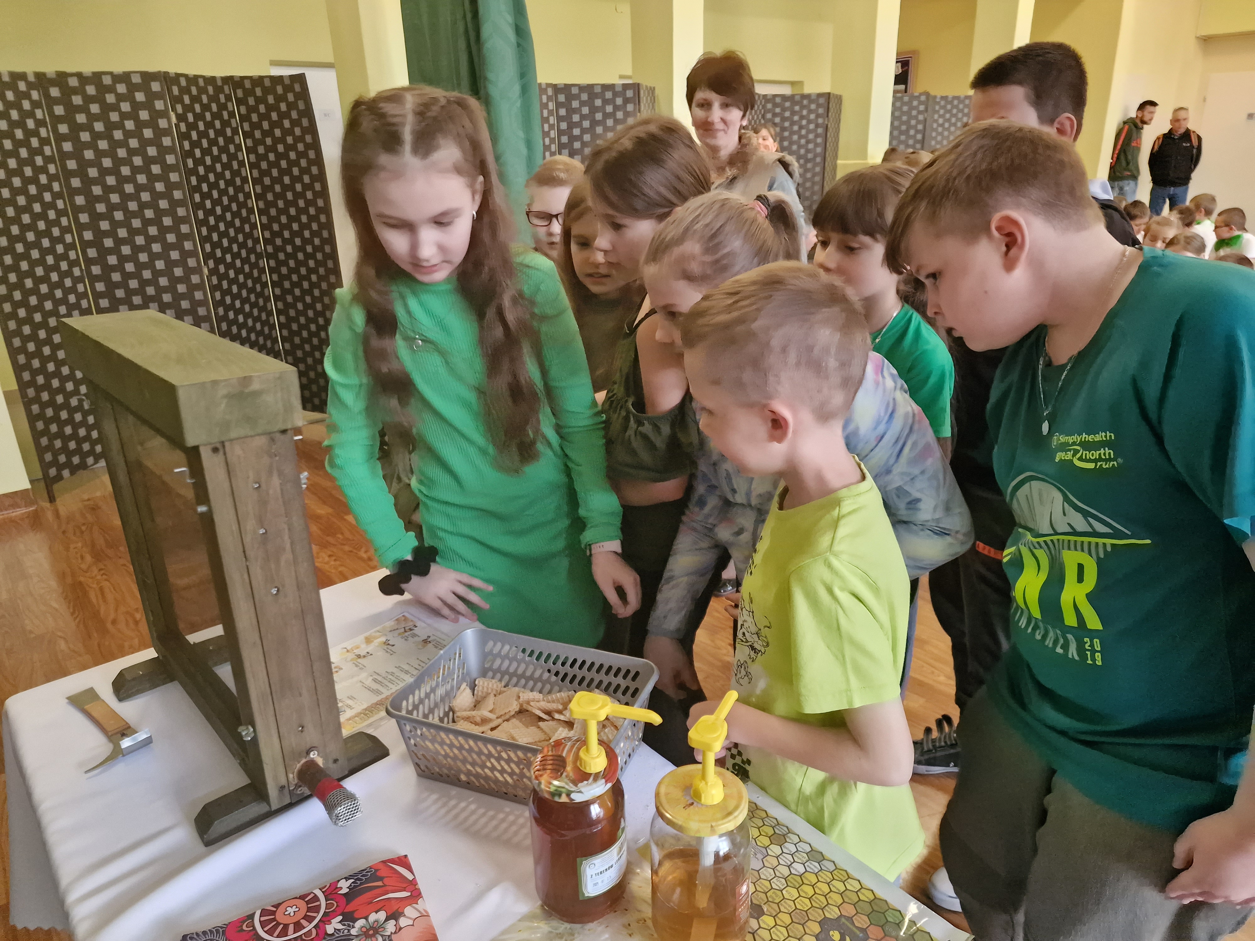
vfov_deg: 58.9
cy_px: 470
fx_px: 834
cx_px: 628
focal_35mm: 23
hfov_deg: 73.9
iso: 1000
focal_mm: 6.4
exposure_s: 1/100
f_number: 1.8
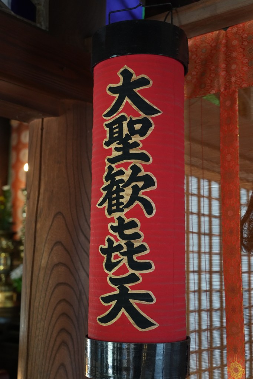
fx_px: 527
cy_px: 190
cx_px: 126
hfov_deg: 27.0
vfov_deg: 39.6
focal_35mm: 50
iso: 5000
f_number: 4
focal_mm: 50
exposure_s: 1/30
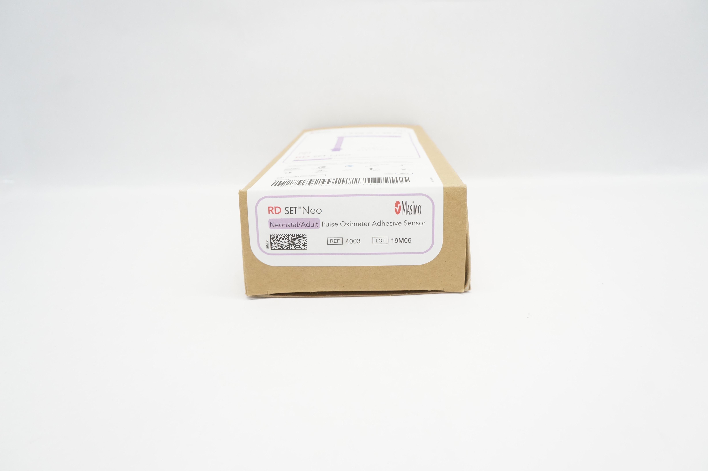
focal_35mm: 27
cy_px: 236
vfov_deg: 47.8
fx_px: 530
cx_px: 354
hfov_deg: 67.4
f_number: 6.3
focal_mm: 18
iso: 800
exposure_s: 1/60
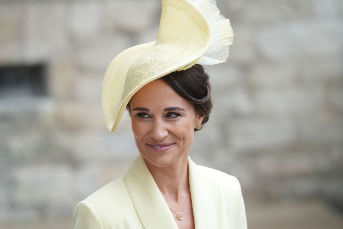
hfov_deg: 10.3
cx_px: 172
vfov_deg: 6.9
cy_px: 114
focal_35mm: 200
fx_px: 1906
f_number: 4
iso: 800
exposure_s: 1/800
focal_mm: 200
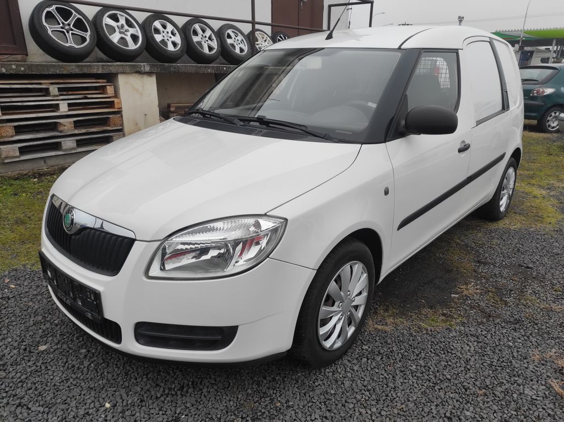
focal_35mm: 25
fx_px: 407
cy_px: 211
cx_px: 282
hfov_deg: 69.4
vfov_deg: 54.8
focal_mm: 5.43
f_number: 1.89
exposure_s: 1/126
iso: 100
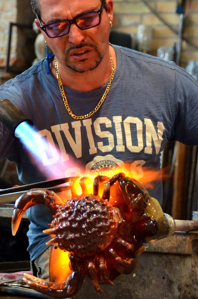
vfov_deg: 14.0
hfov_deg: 9.3
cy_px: 129
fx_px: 1218
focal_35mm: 147
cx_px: 74
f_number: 4.8
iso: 1250
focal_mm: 62
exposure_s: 1/30
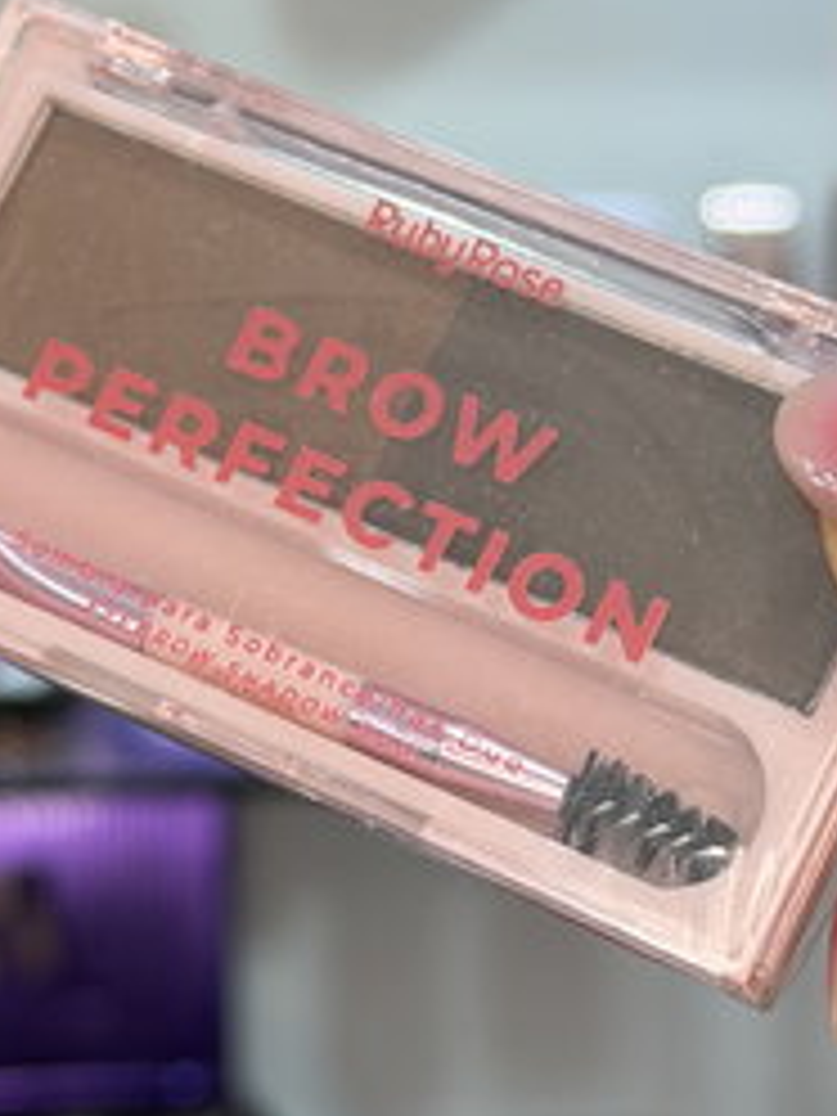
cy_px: 601
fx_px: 3321
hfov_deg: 14.4
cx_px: 418
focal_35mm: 103
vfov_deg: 19.1
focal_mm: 6.76
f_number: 1.78
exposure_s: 1/100
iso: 64
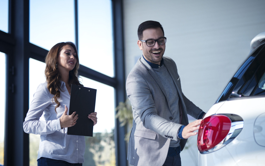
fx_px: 433
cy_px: 90
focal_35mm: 60
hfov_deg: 34.0
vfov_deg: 21.6
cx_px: 149
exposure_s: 1/3200
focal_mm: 50
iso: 320
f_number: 1.8
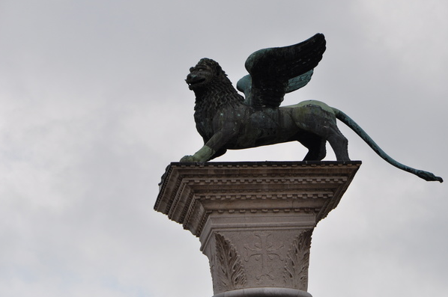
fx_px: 3040
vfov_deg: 5.6
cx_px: 260
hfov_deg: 8.4
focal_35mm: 245
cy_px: 140
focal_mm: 135
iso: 200
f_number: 11
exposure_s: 1/500
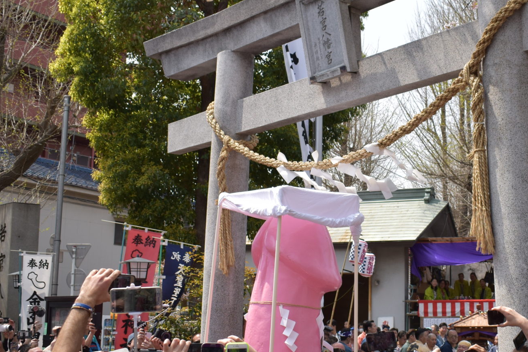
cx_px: 353
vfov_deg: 25.5
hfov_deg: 37.1
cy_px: 170
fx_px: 777
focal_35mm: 53
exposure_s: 1/1600
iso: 200
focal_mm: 18
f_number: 3.5
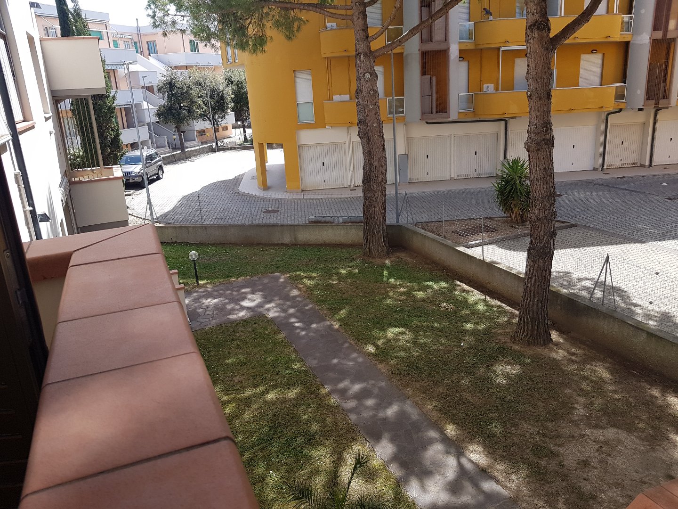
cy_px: 254
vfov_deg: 53.1
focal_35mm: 26
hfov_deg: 67.3
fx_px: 509
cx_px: 339
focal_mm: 4.2
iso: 40
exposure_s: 1/600
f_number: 1.7
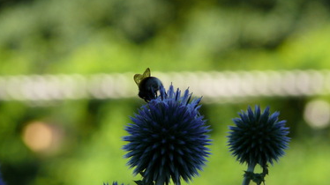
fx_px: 4163
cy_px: 98
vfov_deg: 2.5
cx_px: 153
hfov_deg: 4.5
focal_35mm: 476
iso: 100
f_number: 5
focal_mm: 75
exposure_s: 1/200
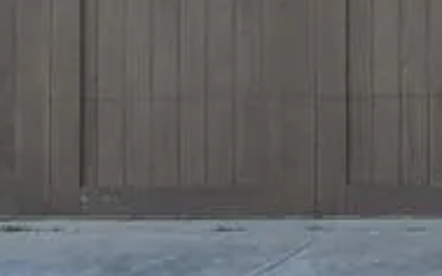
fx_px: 3179
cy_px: -58
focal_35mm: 264
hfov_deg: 7.8
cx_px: 716
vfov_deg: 5.0
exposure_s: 1/120
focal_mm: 8.2
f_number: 3.5
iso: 64
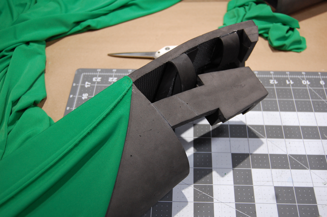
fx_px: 422
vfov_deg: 28.9
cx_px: 164
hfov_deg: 42.4
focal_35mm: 46
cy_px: 108
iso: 400
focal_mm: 31
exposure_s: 1/60
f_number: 4.5
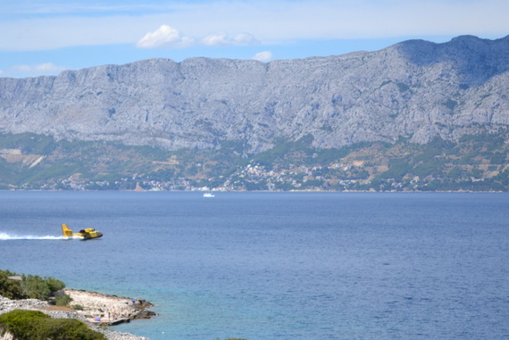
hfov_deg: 17.6
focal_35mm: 116
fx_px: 1637
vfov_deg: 11.9
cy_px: 193
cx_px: 192
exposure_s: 1/1600
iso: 400
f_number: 6.3
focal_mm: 55
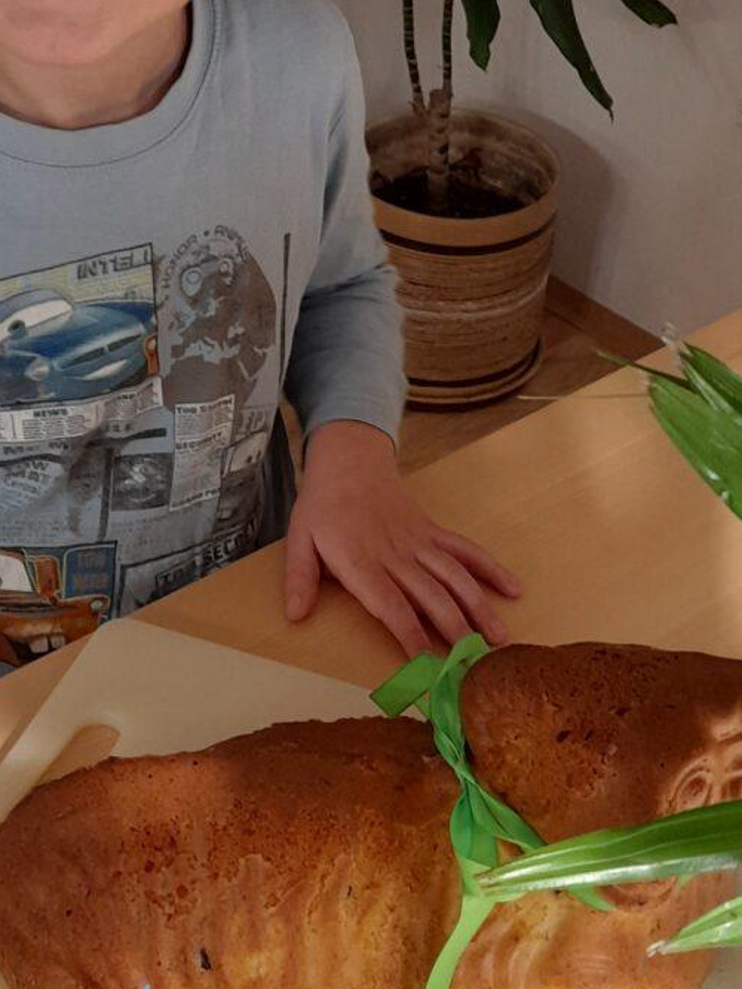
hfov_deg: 24.4
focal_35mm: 60
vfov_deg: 32.2
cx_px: 312
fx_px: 1715
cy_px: 535
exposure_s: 1/30
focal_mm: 4.6
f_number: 2
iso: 320
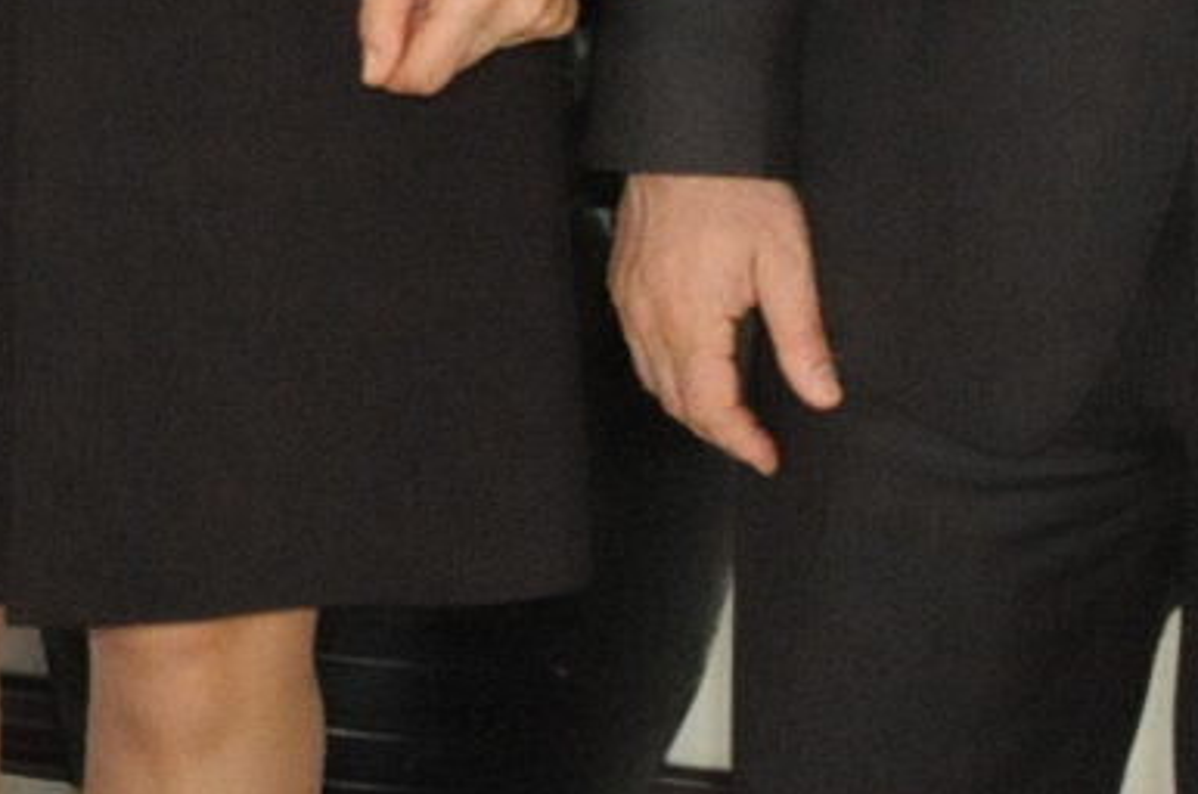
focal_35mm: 150
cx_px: -1214
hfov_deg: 12.1
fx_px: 4983
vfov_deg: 9.0
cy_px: -239
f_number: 7.1
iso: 3200
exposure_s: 1/60
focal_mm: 18
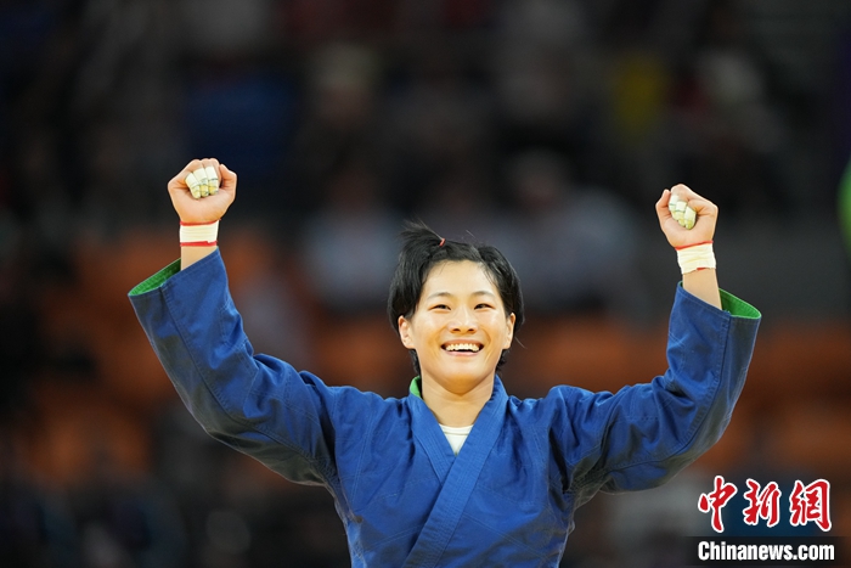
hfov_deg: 5.2
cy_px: 284
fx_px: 9457
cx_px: 426
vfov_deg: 3.4
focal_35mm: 400
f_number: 2.8
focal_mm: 400
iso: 4000
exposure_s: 1/2000
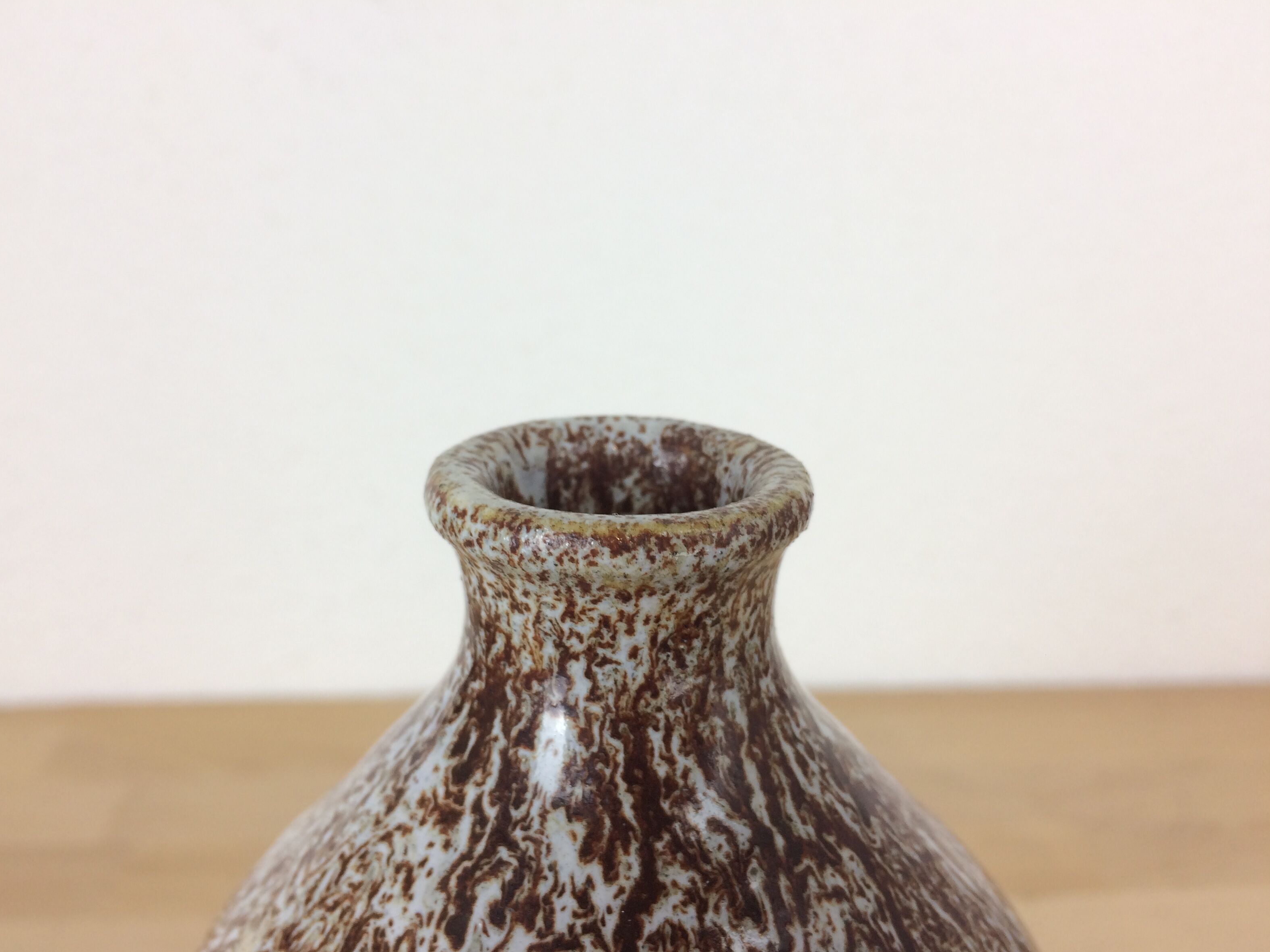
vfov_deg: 46.8
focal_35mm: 30
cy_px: 486
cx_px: 619
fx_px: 1101
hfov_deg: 60.0
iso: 32
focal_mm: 4.15
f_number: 2.2
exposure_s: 1/50
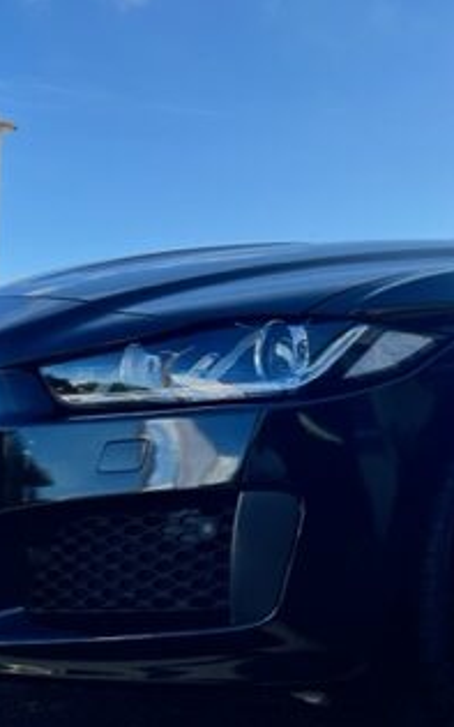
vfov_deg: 36.3
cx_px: 456
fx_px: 1108
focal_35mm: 56
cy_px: 367
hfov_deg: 22.3
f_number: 1.5
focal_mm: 5.7
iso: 50
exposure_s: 1/3460
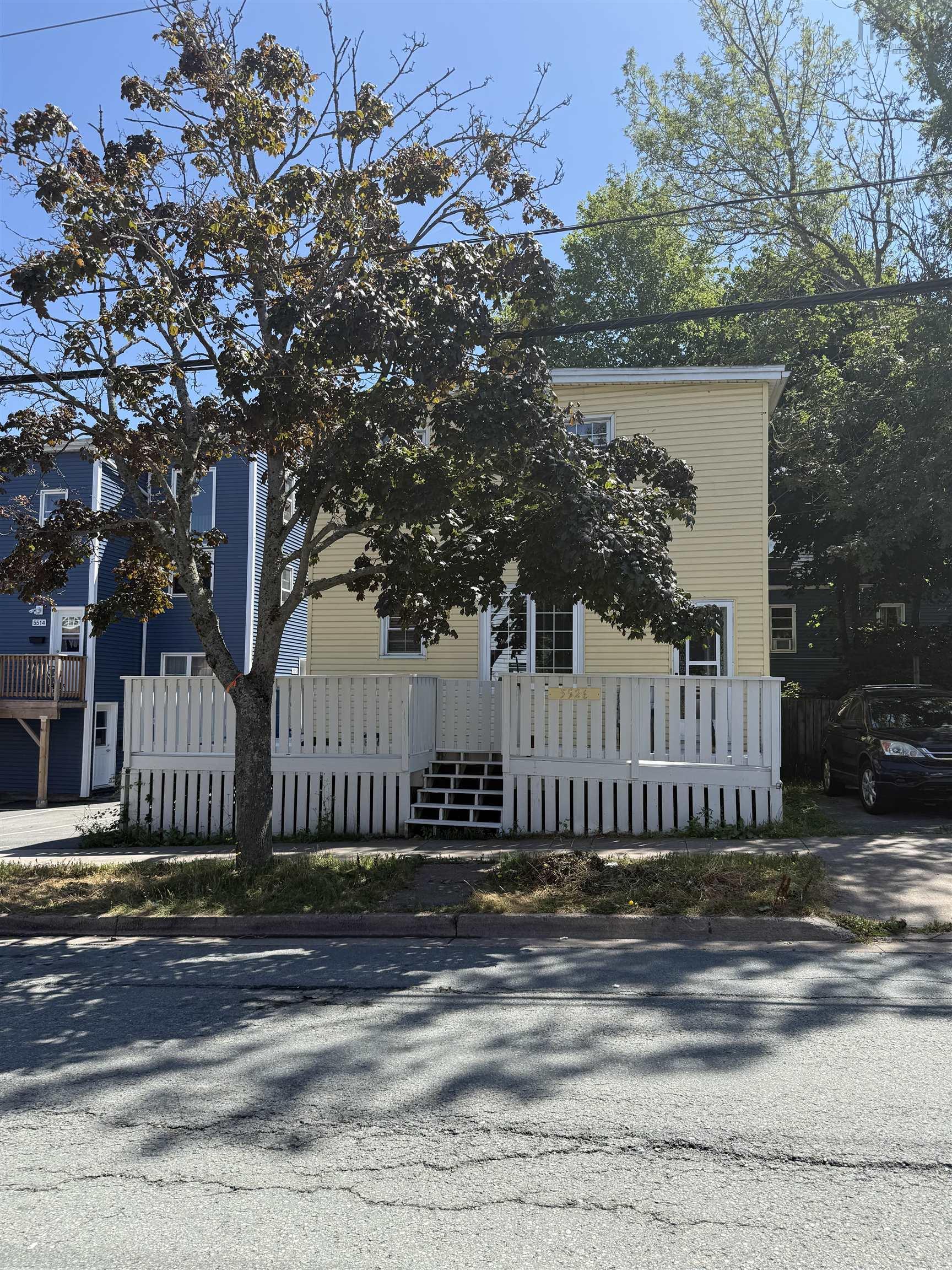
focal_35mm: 24
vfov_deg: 71.6
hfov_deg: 56.8
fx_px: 880
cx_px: 476
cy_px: 635
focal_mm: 6.76
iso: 80
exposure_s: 1/2232
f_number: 1.78
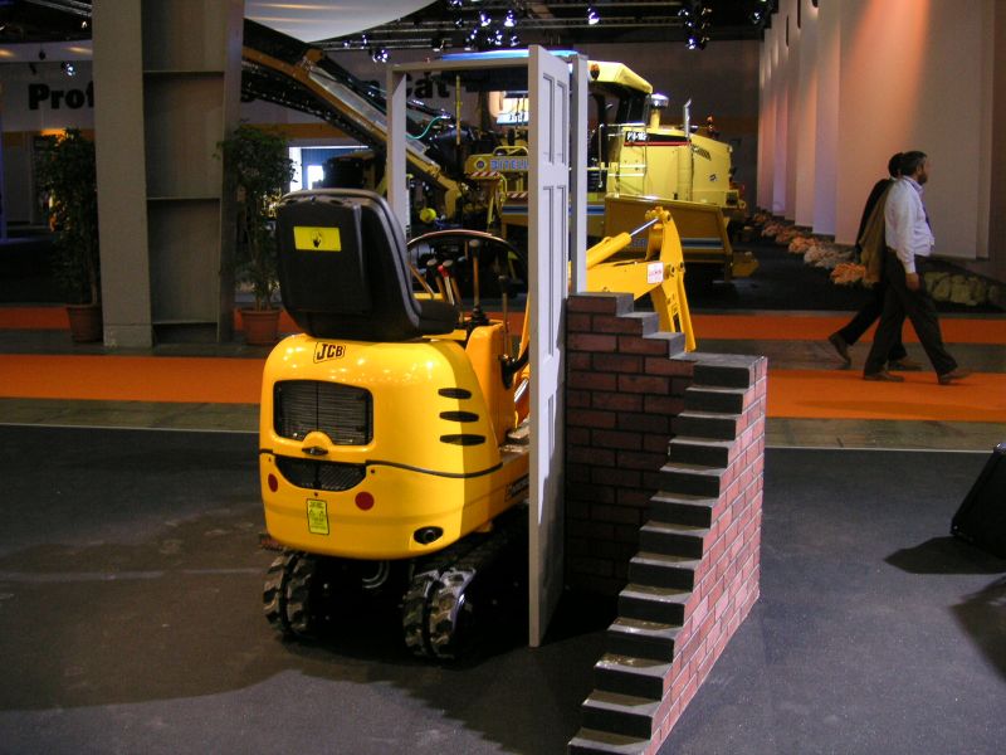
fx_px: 1133
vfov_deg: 36.8
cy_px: 378
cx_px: 503
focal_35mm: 39
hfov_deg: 47.9
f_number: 2.9
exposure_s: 1/45
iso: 100
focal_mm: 6.5
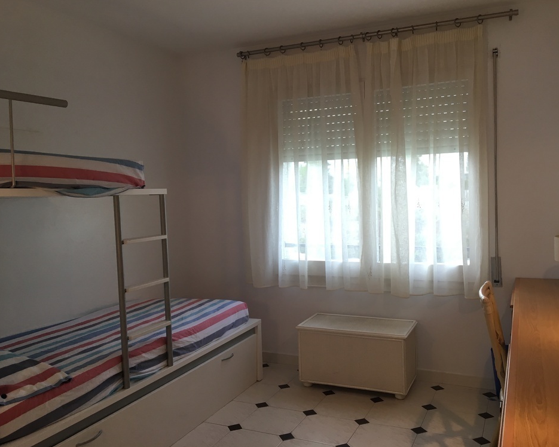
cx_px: 300
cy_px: 219
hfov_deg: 57.1
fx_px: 513
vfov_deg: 47.1
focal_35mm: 31
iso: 25
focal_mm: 4.15
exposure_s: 1/33
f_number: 2.2
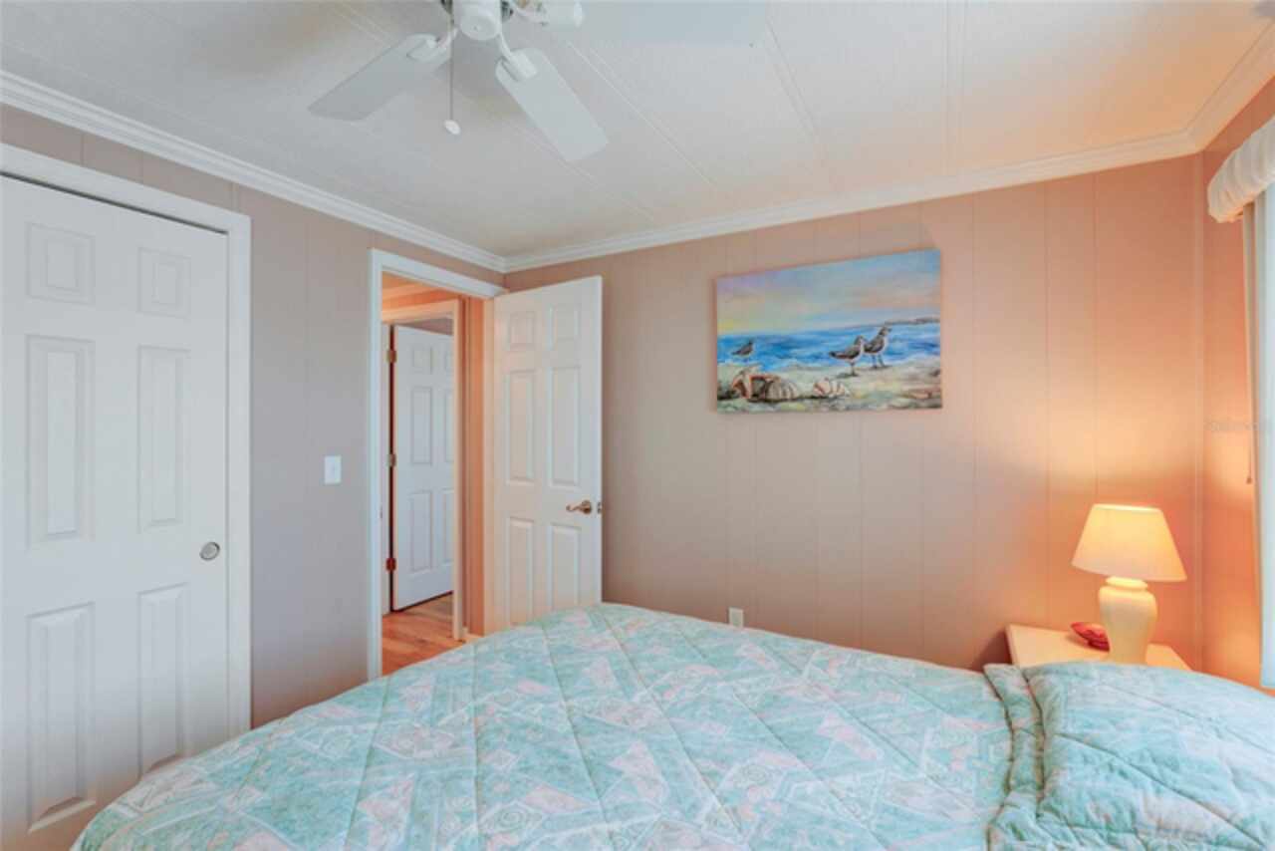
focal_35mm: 16
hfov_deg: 95.0
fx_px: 584
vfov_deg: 72.1
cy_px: 426
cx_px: 638
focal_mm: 16.5
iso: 400
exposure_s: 1/15
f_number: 8
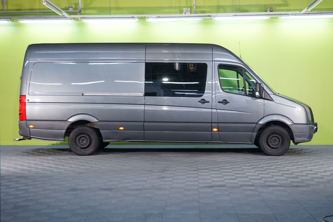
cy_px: 111
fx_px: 499
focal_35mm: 54
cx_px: 166
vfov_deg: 25.1
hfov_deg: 36.9
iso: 2000
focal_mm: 54
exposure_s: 1/50
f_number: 5.6
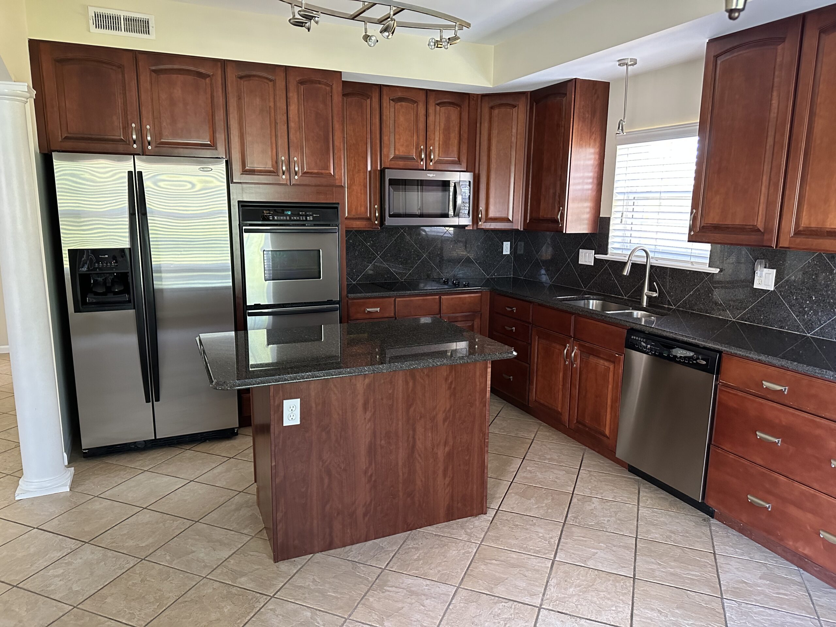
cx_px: 418
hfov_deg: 71.6
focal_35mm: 24
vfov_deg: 56.8
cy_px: 314
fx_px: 580
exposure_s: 1/40
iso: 640
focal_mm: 6.86
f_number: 1.78
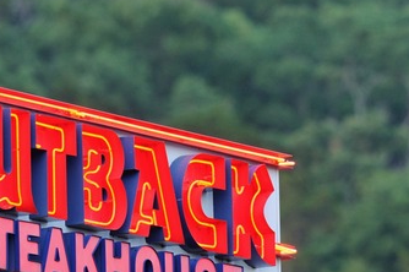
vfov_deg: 2.0
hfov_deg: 2.9
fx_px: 7956
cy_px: 167
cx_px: 89
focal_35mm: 701
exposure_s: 1/320
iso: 400
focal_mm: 200
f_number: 2.8
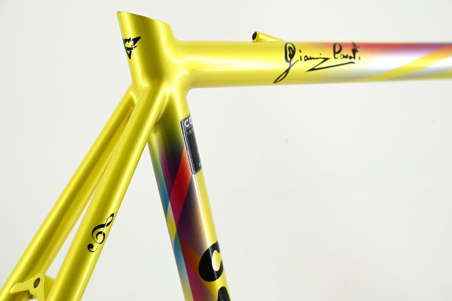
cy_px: 150
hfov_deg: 28.9
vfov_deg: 19.4
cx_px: 226
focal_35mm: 70
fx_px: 879
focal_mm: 70
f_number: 8
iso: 320
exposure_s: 1/50
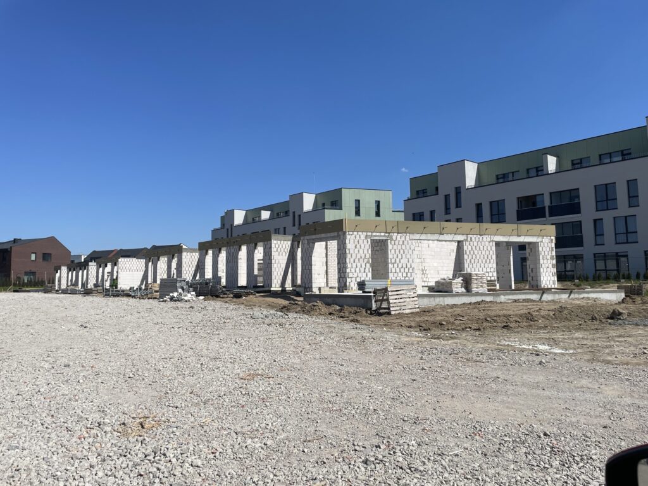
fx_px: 487
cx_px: 324
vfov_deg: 53.1
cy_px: 243
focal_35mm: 26
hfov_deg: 67.3
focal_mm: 4.2
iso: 32
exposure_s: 1/5814
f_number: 1.6
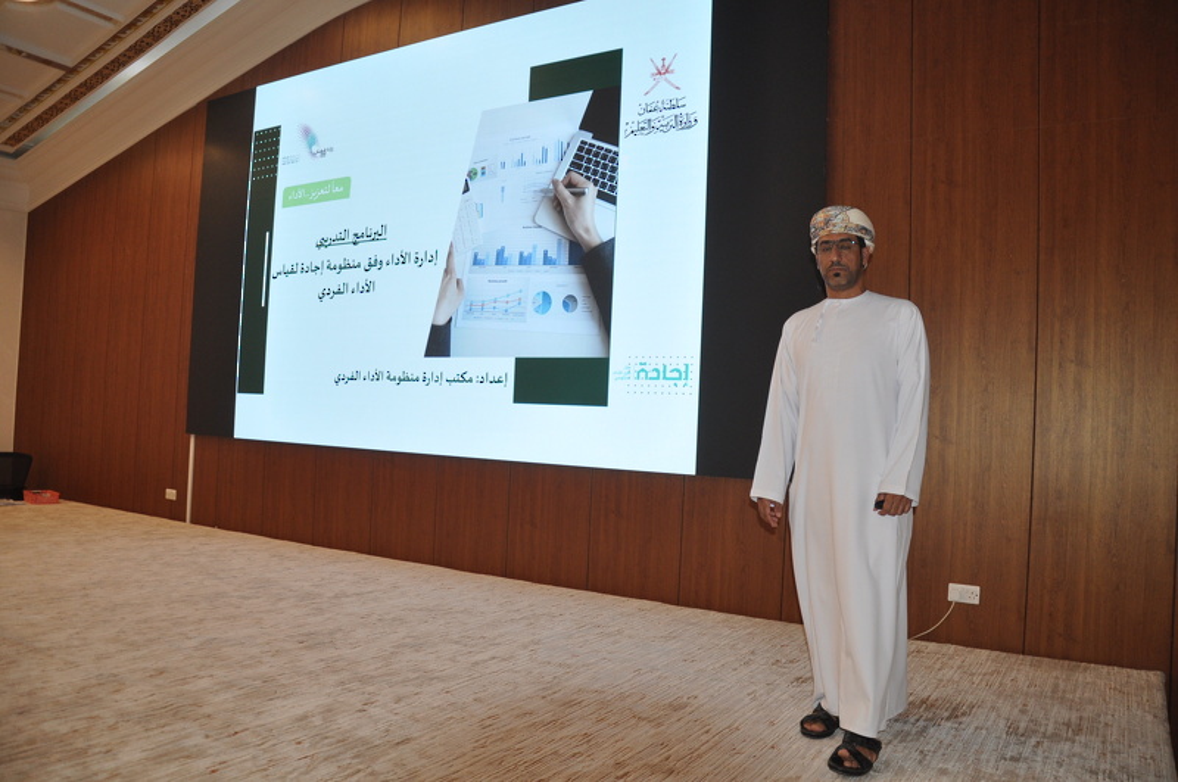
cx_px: 589
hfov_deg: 67.5
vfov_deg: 47.8
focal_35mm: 27
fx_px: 882
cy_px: 391
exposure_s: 1/125
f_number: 3.5
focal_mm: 18
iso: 560
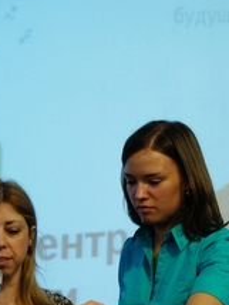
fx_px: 1136
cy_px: 296
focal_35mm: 129
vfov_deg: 15.0
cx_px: 114
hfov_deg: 11.5
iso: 1600
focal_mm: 40
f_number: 5.6
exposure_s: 1/50
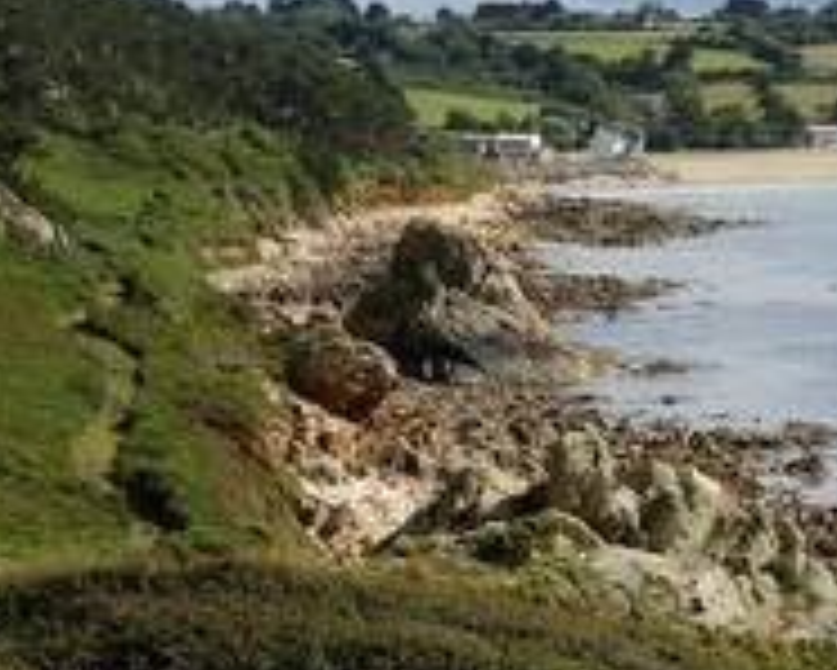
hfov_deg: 13.0
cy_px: 171
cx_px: 630
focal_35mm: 148
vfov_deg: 10.4
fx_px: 3668
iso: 200
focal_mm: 70
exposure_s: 1/250
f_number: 11
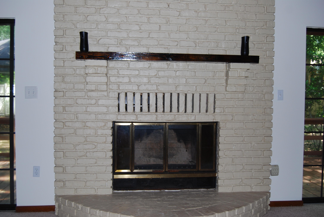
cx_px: 162
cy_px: 108
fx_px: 351
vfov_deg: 34.3
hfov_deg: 49.5
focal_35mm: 39
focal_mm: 26
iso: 200
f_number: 4.2
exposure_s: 1/60
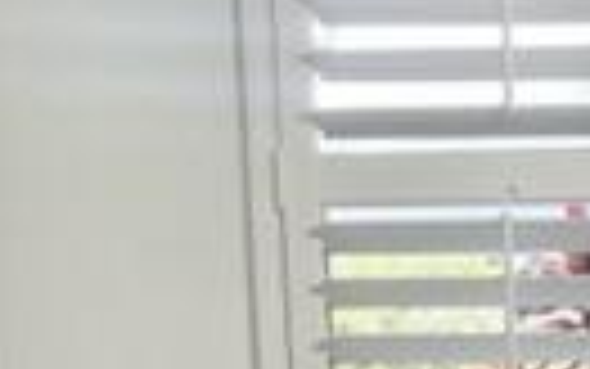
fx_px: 2172
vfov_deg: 9.0
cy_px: 778
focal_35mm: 135
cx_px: 752
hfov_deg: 14.8
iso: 80
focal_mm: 5.1
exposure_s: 1/120
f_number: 1.6
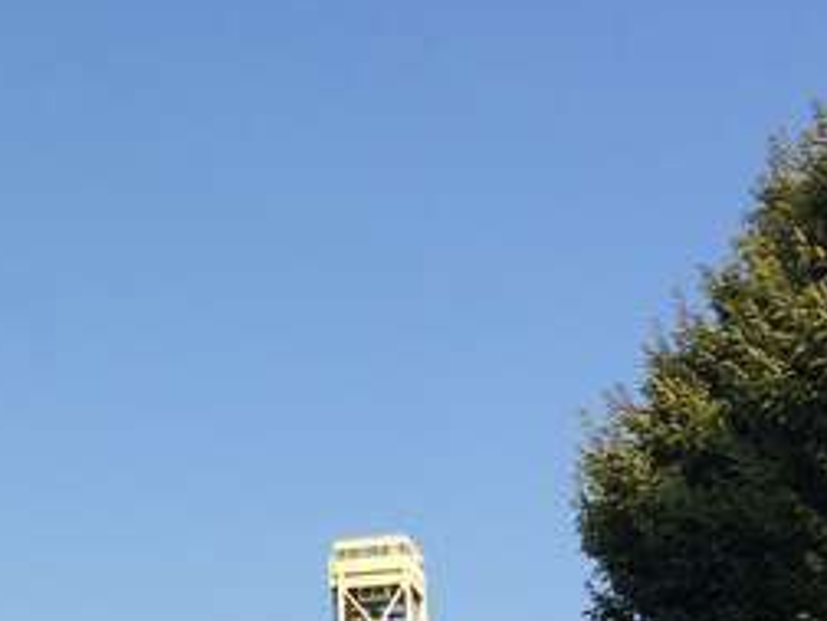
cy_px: 601
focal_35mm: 92
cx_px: -102
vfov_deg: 15.8
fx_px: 2198
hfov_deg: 20.3
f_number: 2.2
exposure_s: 1/2053
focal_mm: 4.15
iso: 32
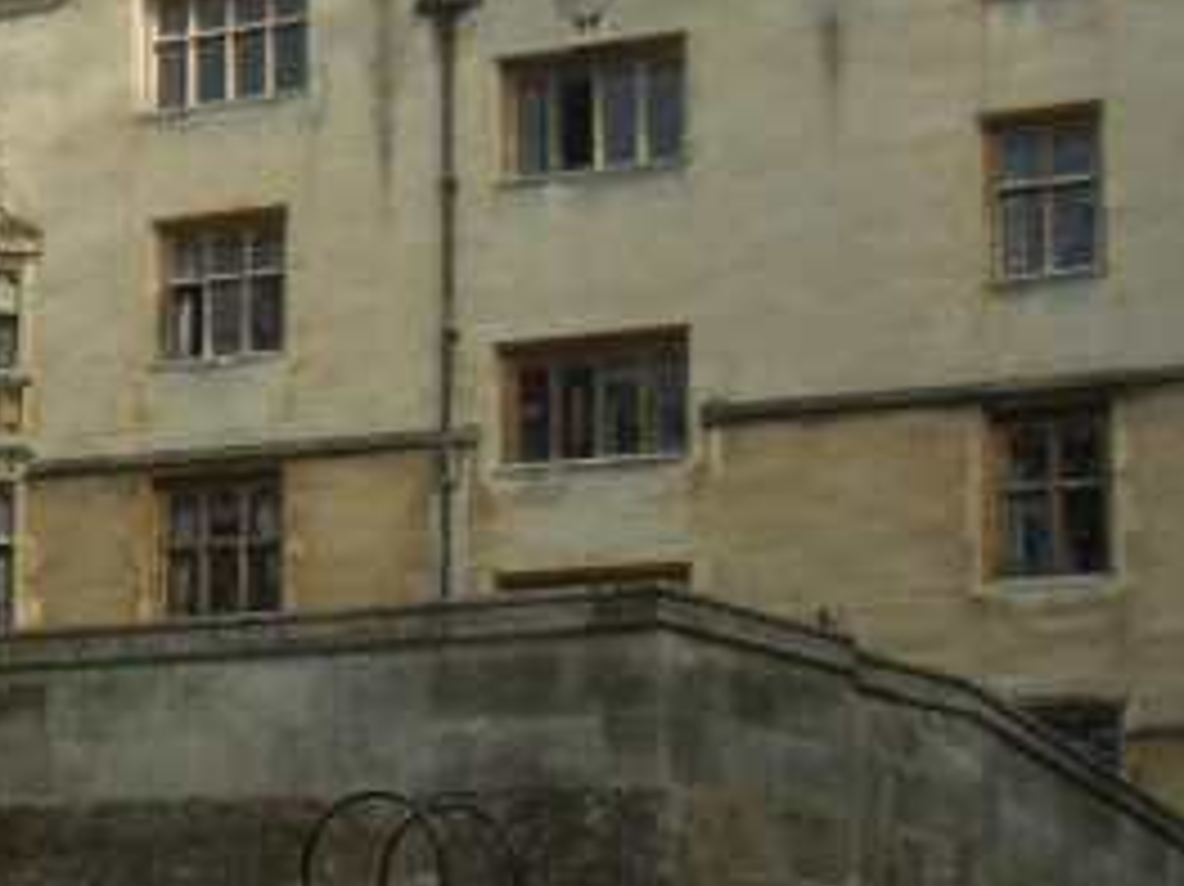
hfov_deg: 15.5
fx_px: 4000
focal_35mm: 117
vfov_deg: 12.7
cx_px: -603
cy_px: 459
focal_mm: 5.4
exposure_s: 1/629
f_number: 3.5
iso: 160
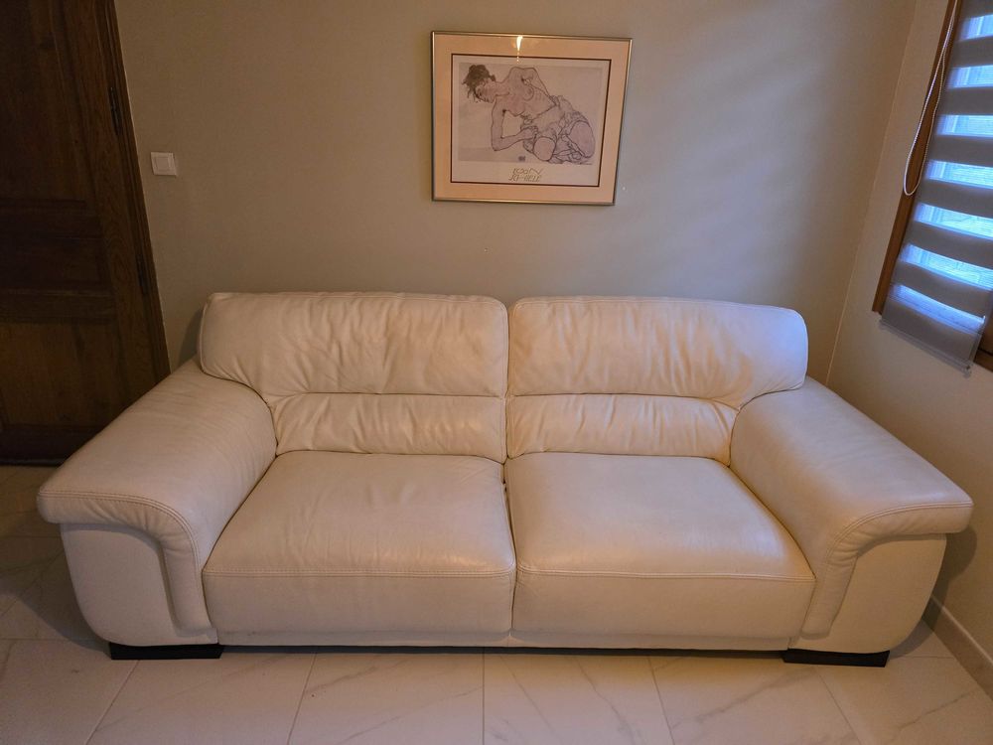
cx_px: 496
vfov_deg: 58.9
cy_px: 372
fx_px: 660
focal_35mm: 23
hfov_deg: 73.9
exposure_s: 1/100
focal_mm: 6.3
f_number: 1.7
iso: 1250
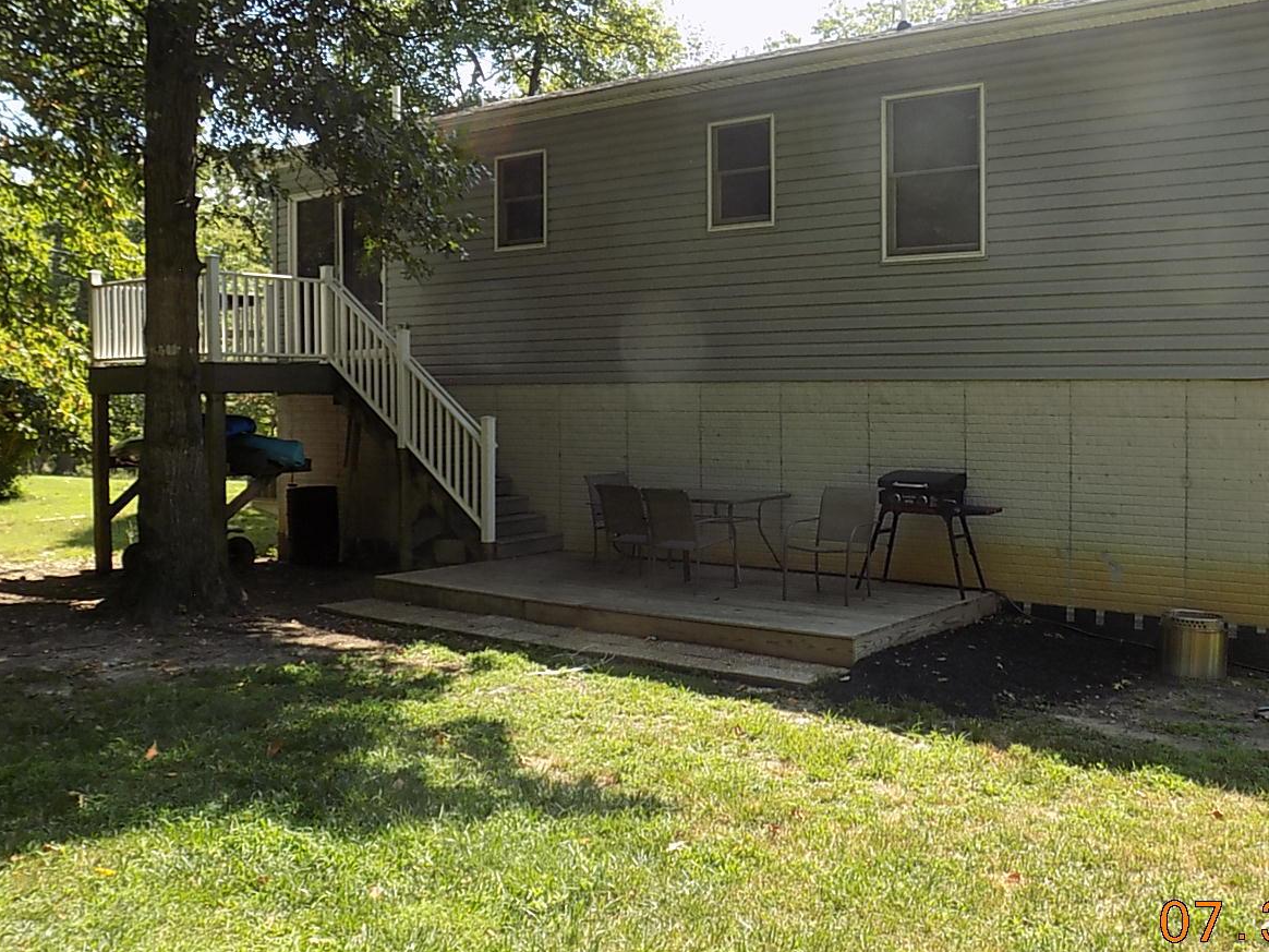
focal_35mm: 33
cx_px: 711
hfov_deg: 55.2
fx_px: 1210
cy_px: 422
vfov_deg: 42.9
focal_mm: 4.3
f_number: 3.1
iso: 80
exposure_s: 1/320
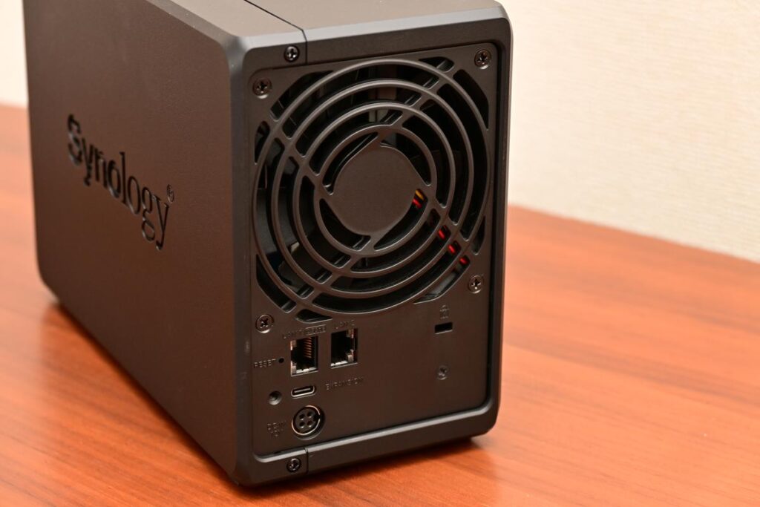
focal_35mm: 90
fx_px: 1900
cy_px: 254
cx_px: 380
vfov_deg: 15.2
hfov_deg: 22.6
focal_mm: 60
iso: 800
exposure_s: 1/60
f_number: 5.6
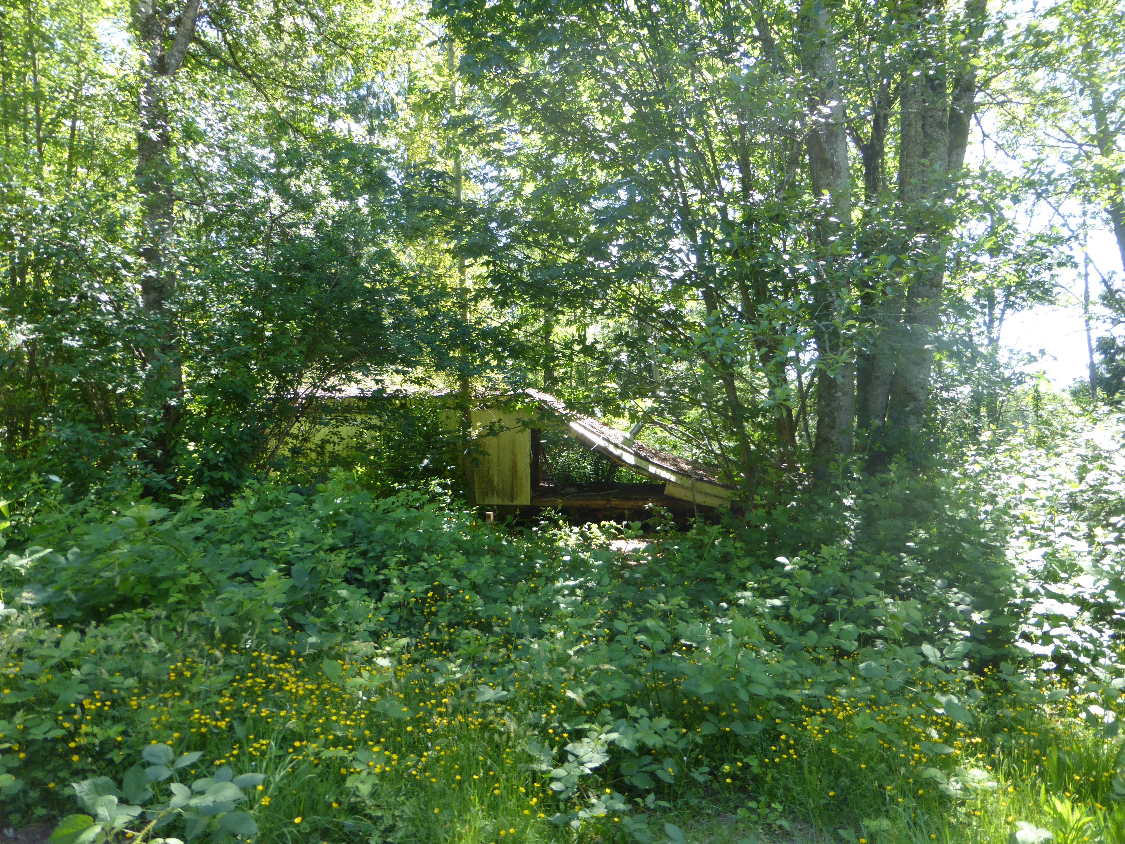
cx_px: 562
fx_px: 780
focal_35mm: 24
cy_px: 422
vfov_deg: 56.8
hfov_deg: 71.6
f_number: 3.3
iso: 100
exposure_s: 1/80
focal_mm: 4.3
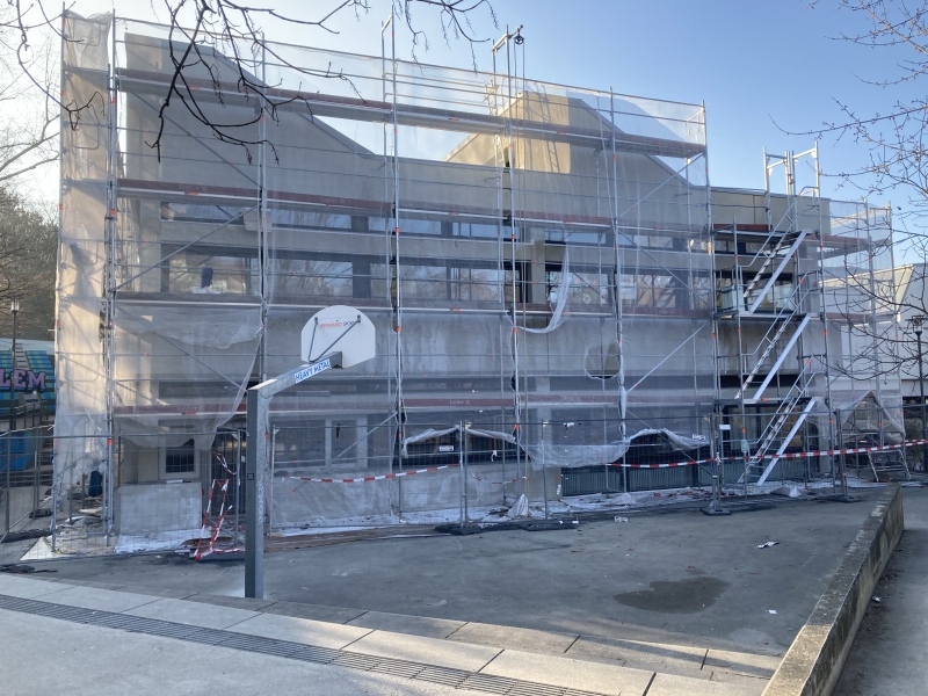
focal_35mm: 28
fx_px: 751
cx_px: 464
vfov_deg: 49.7
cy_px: 348
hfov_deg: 63.4
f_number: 1.8
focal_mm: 3.99
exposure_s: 1/333
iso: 20
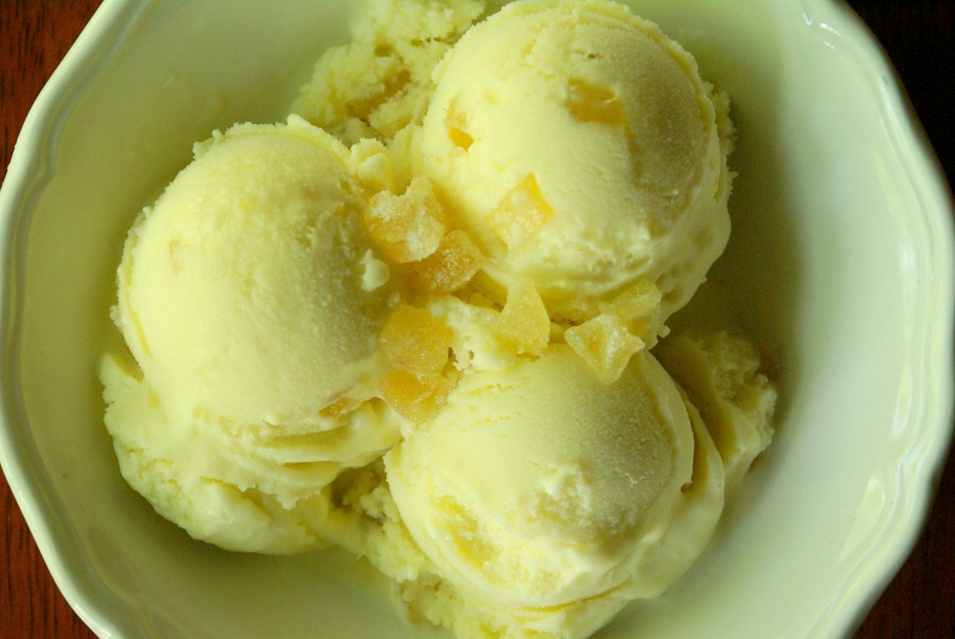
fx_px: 2789
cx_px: 478
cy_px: 320
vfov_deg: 13.1
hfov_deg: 19.4
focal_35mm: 105
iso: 400
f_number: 5.6
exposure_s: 1/25
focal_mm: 70
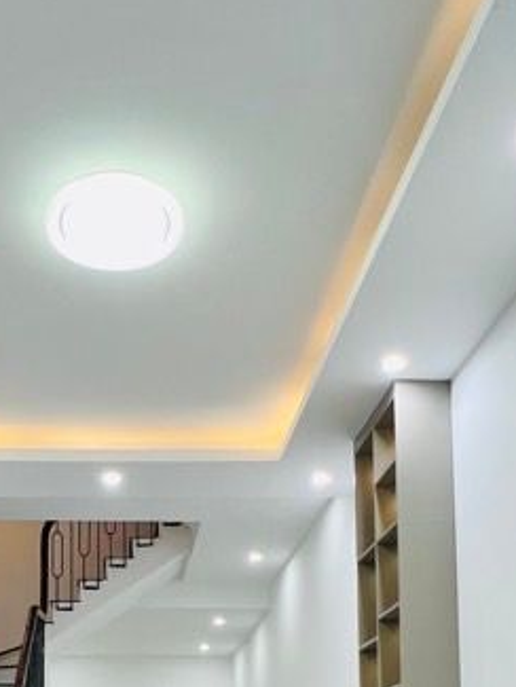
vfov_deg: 38.8
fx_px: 814
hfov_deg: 34.6
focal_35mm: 41
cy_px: 731
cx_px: 142
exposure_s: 1/100
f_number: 1.8
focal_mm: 1.57
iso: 100
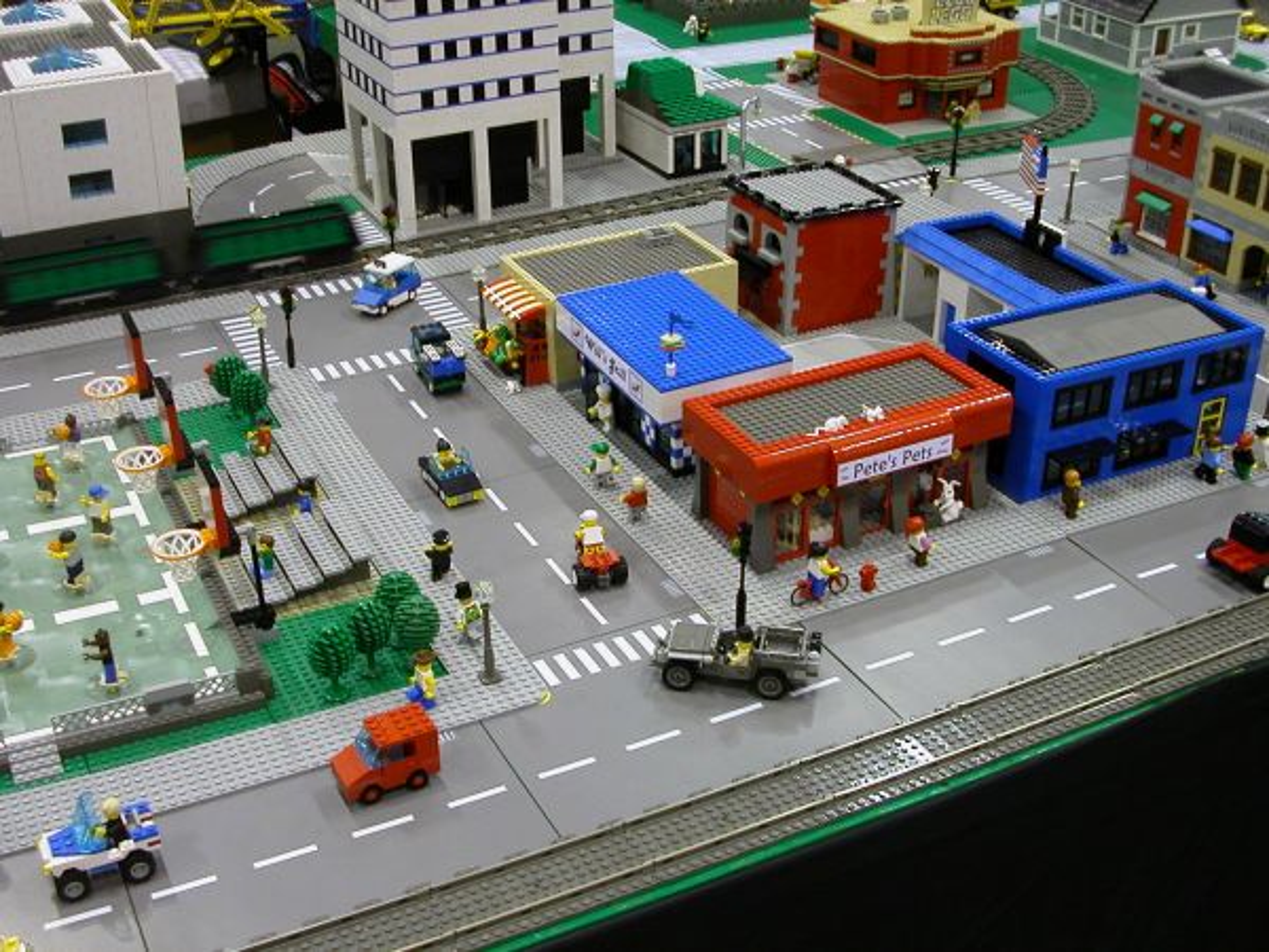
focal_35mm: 43
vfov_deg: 33.6
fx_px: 1576
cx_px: 634
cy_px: 476
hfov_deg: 43.9
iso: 100
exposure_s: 1/19.6
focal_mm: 6.6
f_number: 2.9
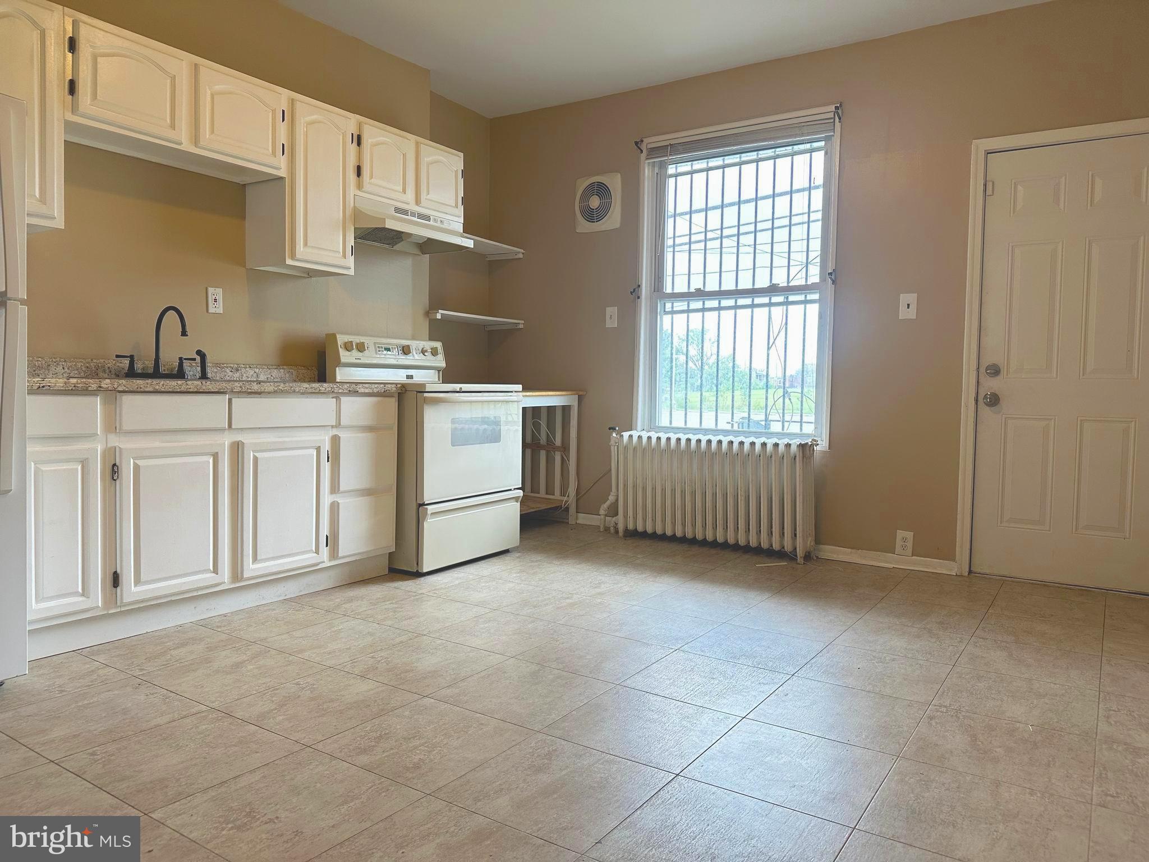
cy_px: 431
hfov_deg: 71.6
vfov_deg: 56.8
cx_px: 574
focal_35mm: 24
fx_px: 797
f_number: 1.78
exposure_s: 1/120
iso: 160
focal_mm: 6.86
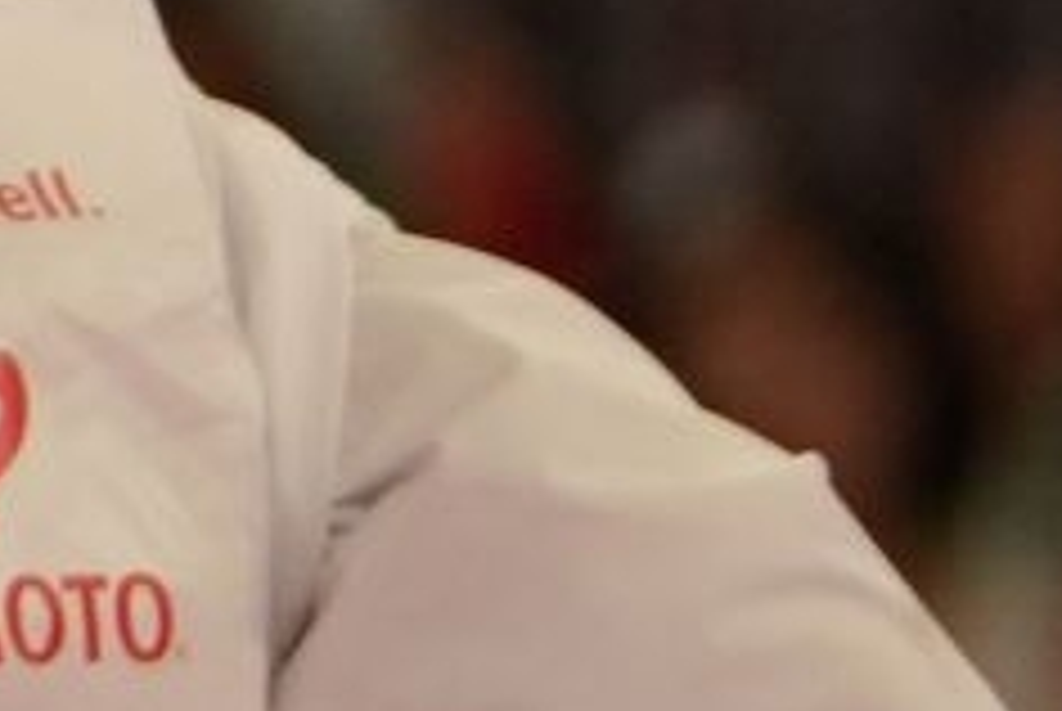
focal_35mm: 2079
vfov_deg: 0.7
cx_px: -2448
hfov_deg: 1.0
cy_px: -207
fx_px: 61406
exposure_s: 1/1000
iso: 1250
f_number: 2.8
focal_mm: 182
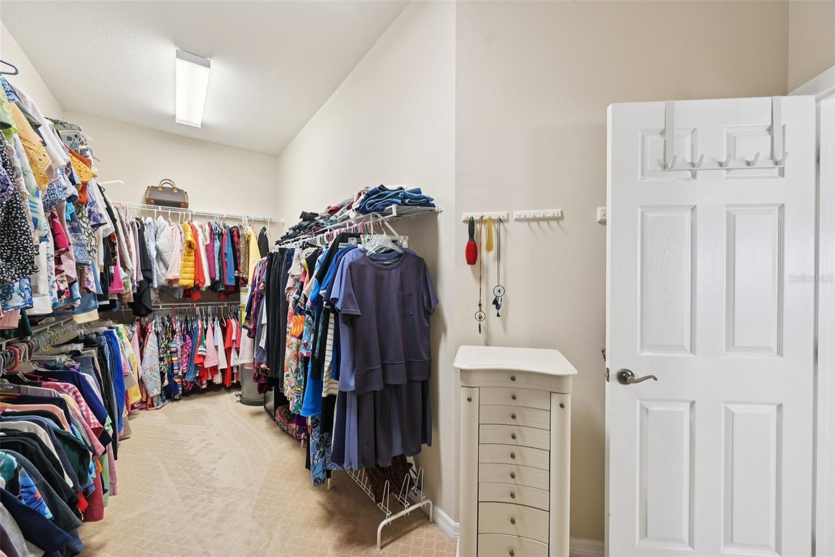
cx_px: 418
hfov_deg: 104.3
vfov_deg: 81.2
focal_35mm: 14
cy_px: 278
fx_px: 325
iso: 400
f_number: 8
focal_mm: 14
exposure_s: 1/5
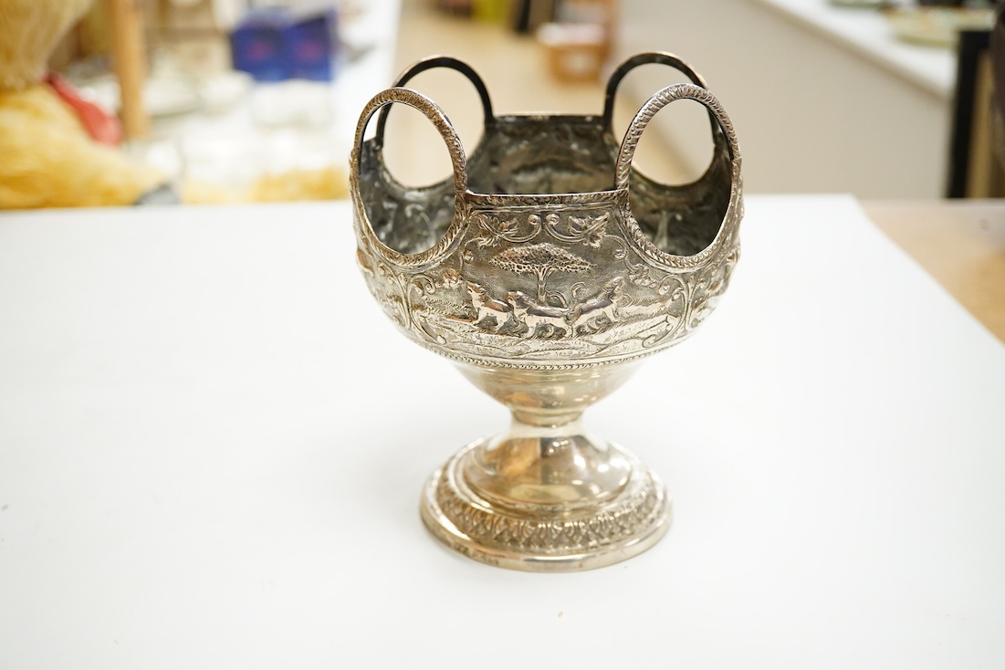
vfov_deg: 29.2
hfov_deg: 42.7
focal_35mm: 46
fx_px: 1284
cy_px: 330
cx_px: 499
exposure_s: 1/200
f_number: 6.3
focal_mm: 30
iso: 2500
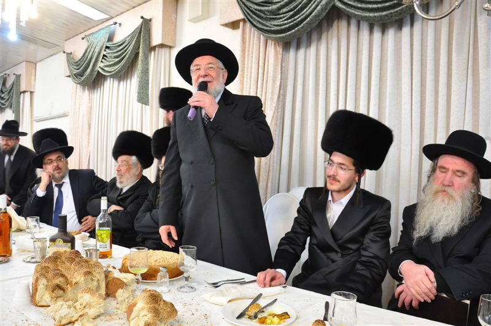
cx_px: 246
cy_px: 163
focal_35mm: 27
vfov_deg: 47.8
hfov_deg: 67.5
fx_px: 368
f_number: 5
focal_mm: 18
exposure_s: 1/50
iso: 1250
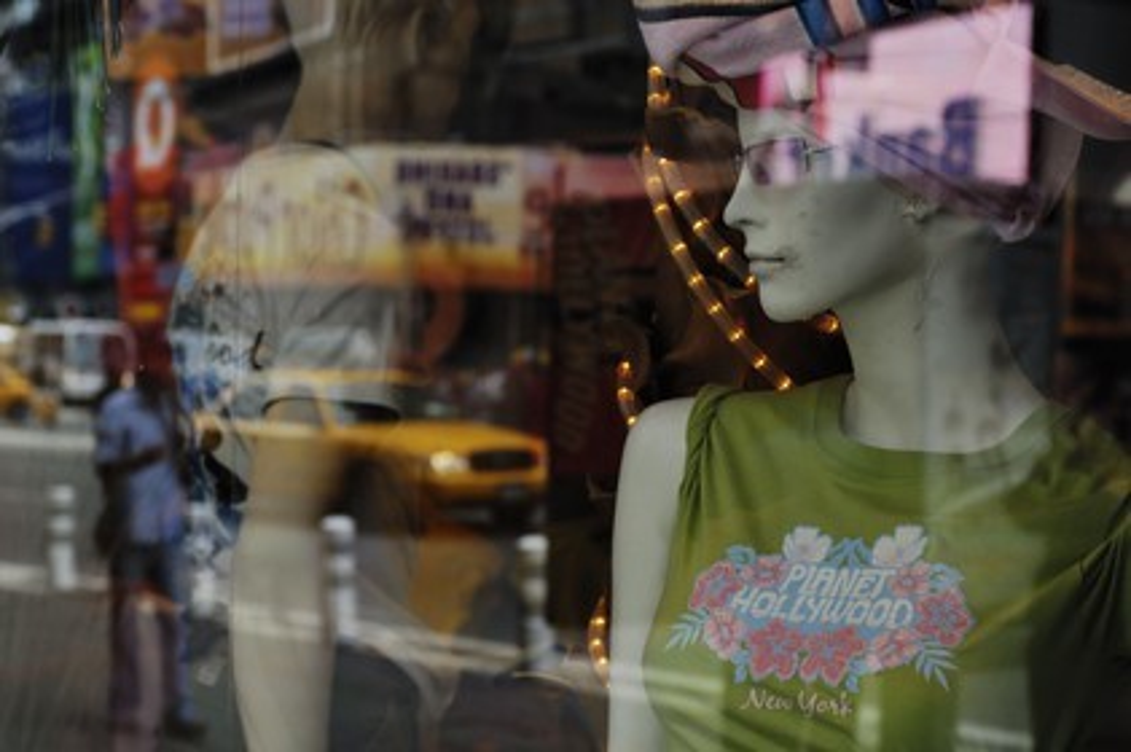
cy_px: 376
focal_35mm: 75
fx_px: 2354
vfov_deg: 18.2
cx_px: 566
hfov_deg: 27.0
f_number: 5.3
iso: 200
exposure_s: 1/100
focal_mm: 50
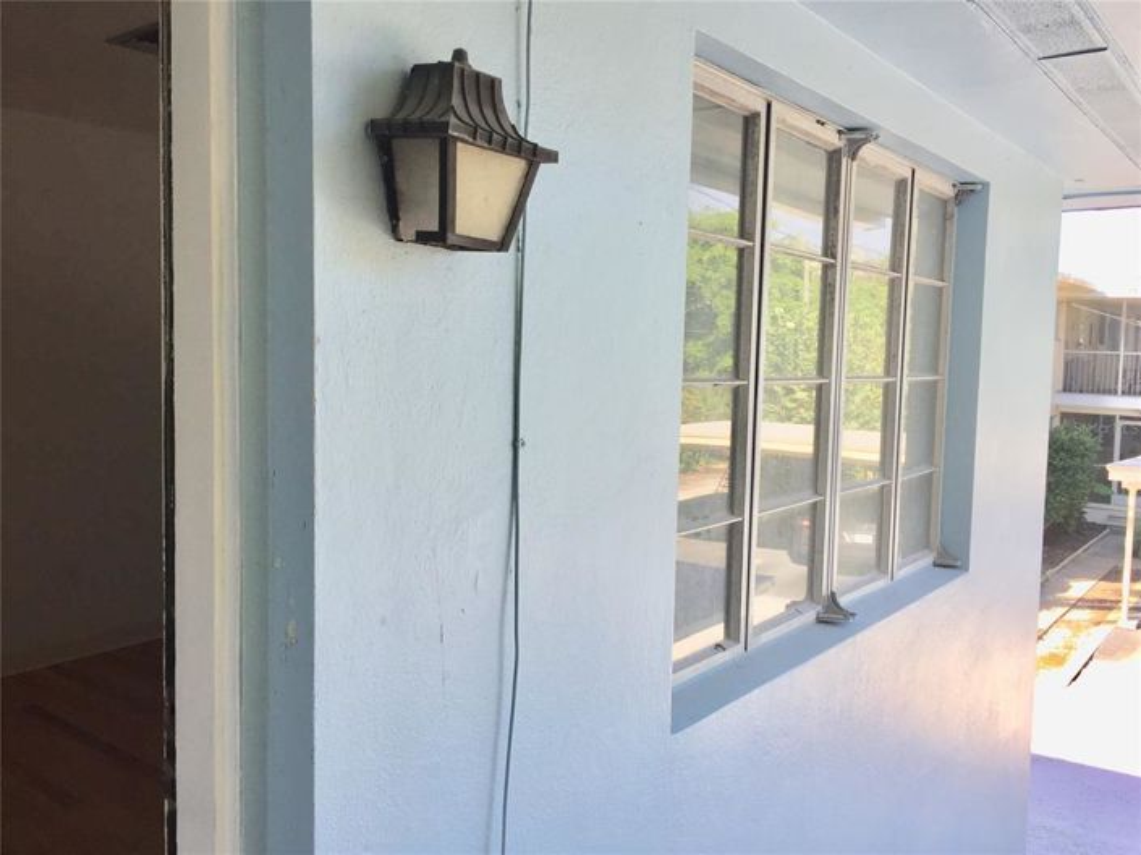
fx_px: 955
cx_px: 570
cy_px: 428
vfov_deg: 48.2
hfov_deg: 61.7
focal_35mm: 29
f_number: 2.2
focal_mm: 4.15
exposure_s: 1/302
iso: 32
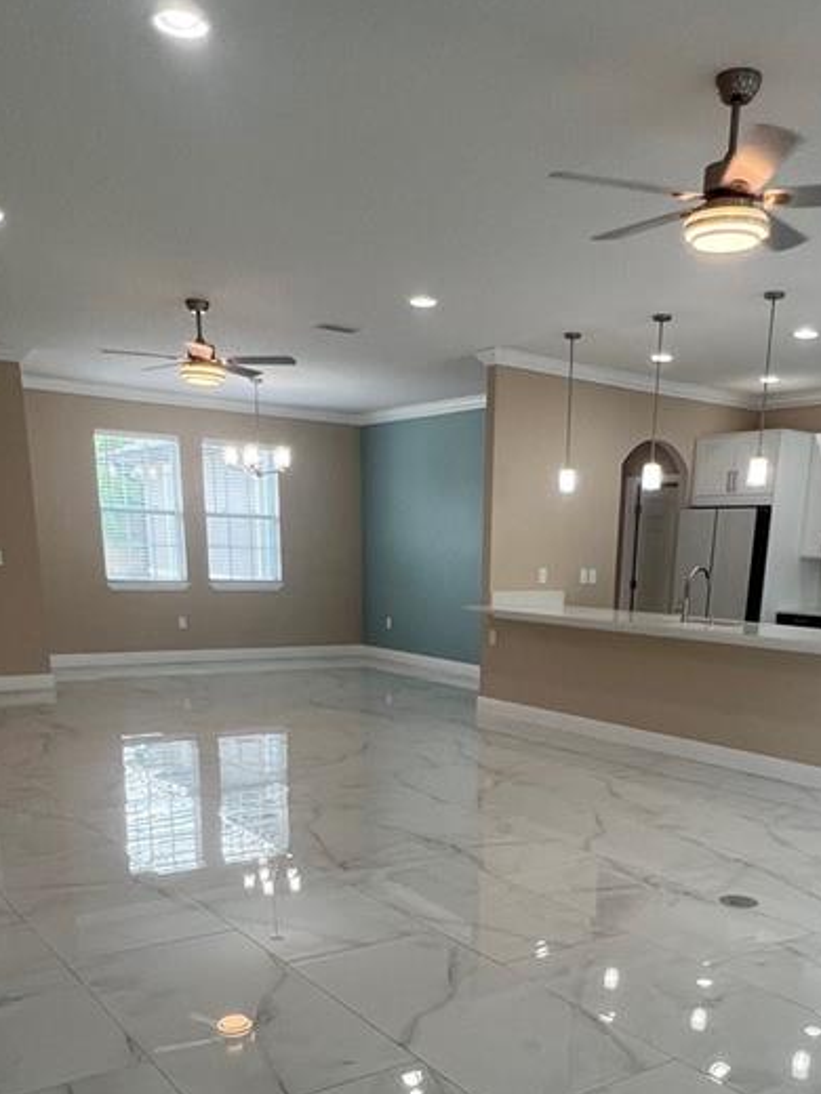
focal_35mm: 30
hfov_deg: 46.5
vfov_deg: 55.5
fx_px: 949
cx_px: 499
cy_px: 884
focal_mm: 1.57
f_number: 1.8
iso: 80
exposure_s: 1/120
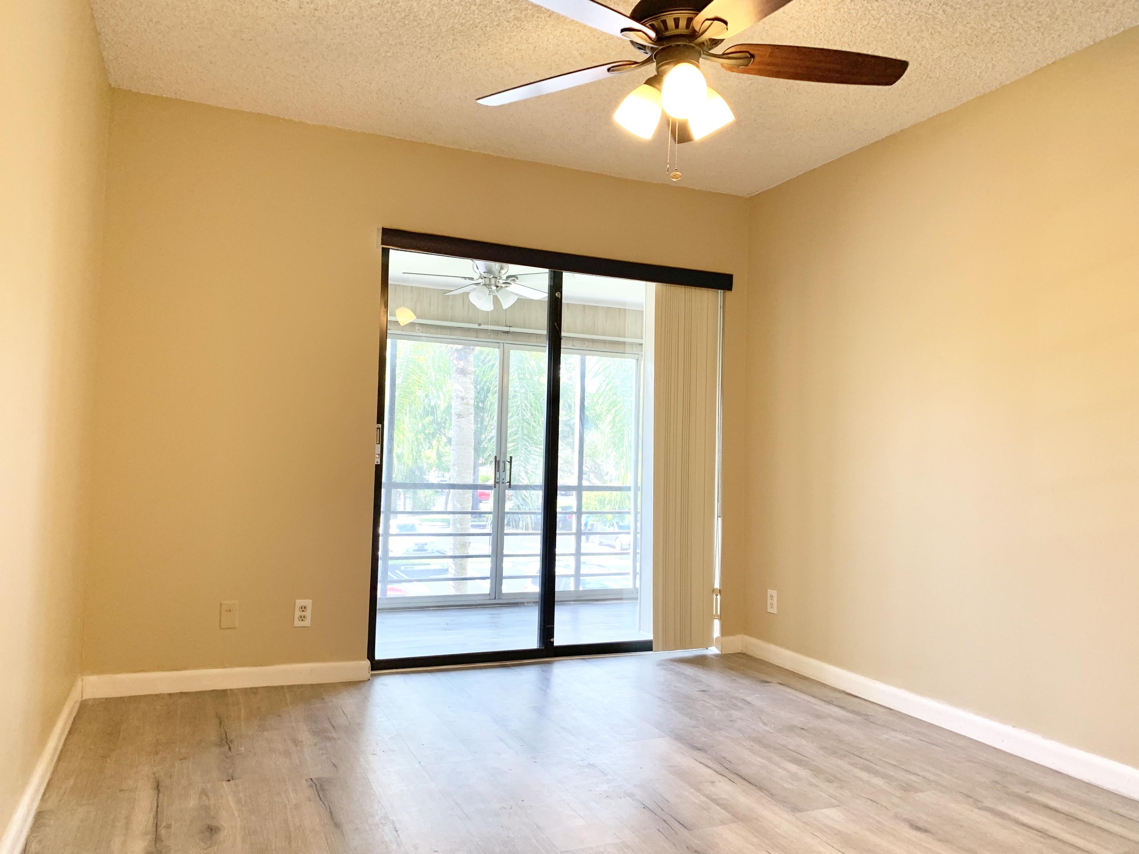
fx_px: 856
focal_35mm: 26
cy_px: 427
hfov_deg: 67.3
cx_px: 570
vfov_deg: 53.1
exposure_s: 1/121
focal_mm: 4.25
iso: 100
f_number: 1.8
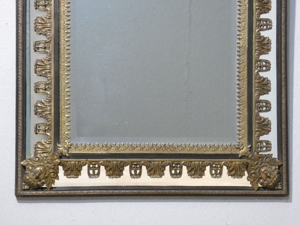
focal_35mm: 115
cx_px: 150
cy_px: 112
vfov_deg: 12.9
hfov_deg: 17.1
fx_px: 997
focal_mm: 20.5
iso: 1600
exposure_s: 1/40
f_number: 5
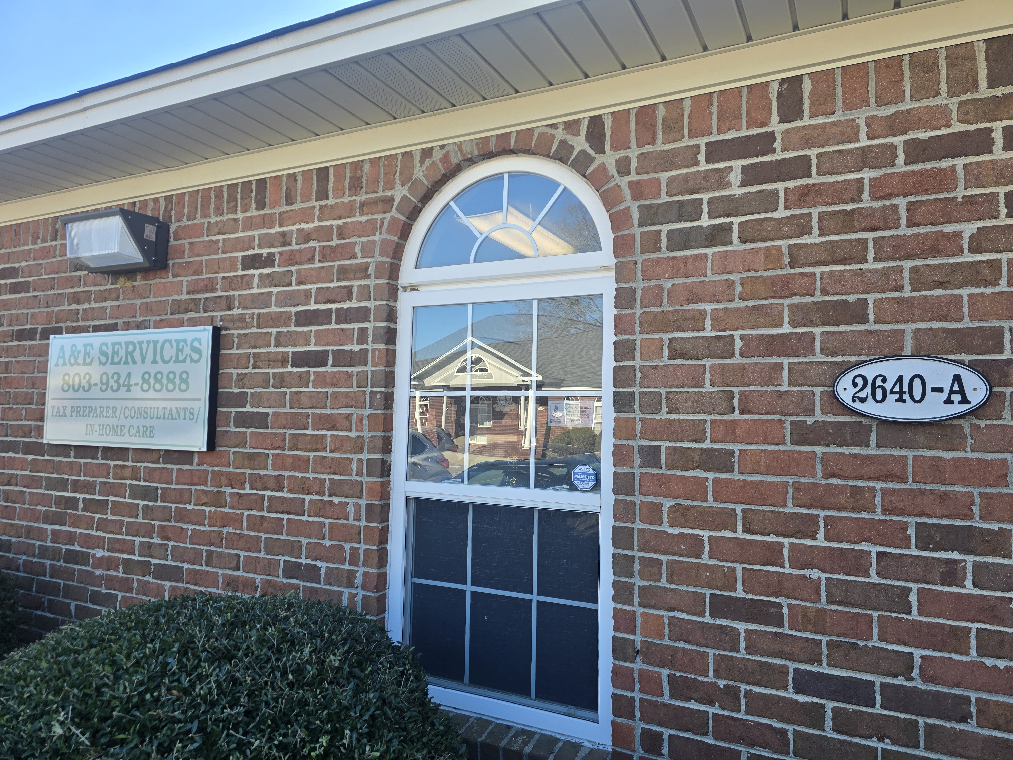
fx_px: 673
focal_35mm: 23
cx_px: 506
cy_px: 380
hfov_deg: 73.9
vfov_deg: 58.9
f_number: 1.7
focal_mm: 6.3
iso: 12
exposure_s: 1/185
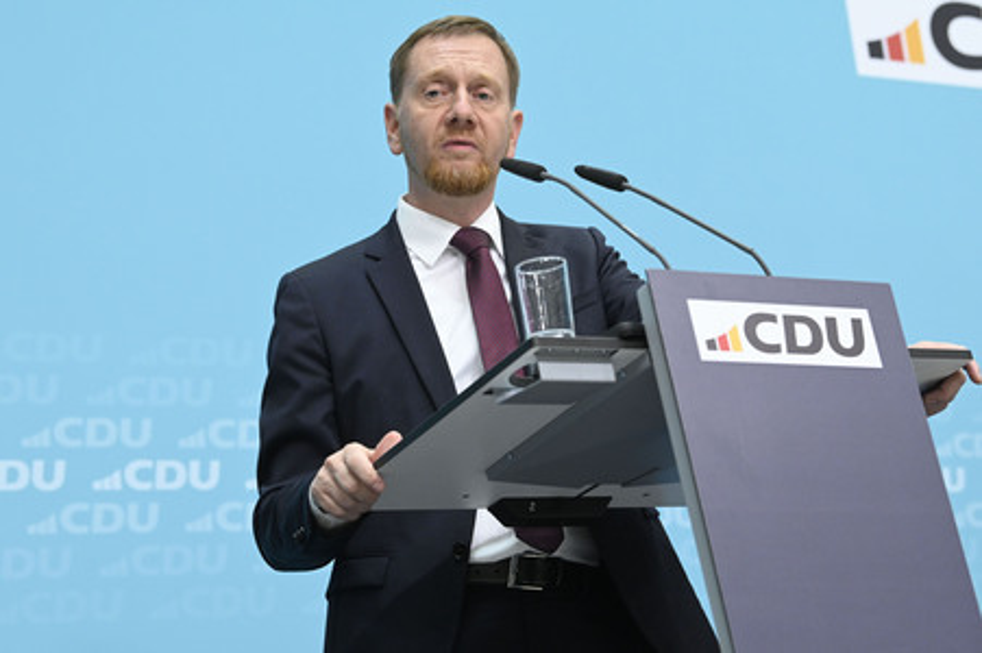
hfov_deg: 22.6
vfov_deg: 15.2
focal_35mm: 90
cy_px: 326
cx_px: 491
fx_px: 2453
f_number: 5.6
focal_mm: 90
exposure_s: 1/500
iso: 4000
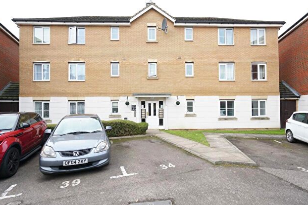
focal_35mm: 18
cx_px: 152
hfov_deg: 90.0
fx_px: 154
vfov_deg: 67.4
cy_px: 107
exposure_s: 1/200
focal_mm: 16
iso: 400
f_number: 5
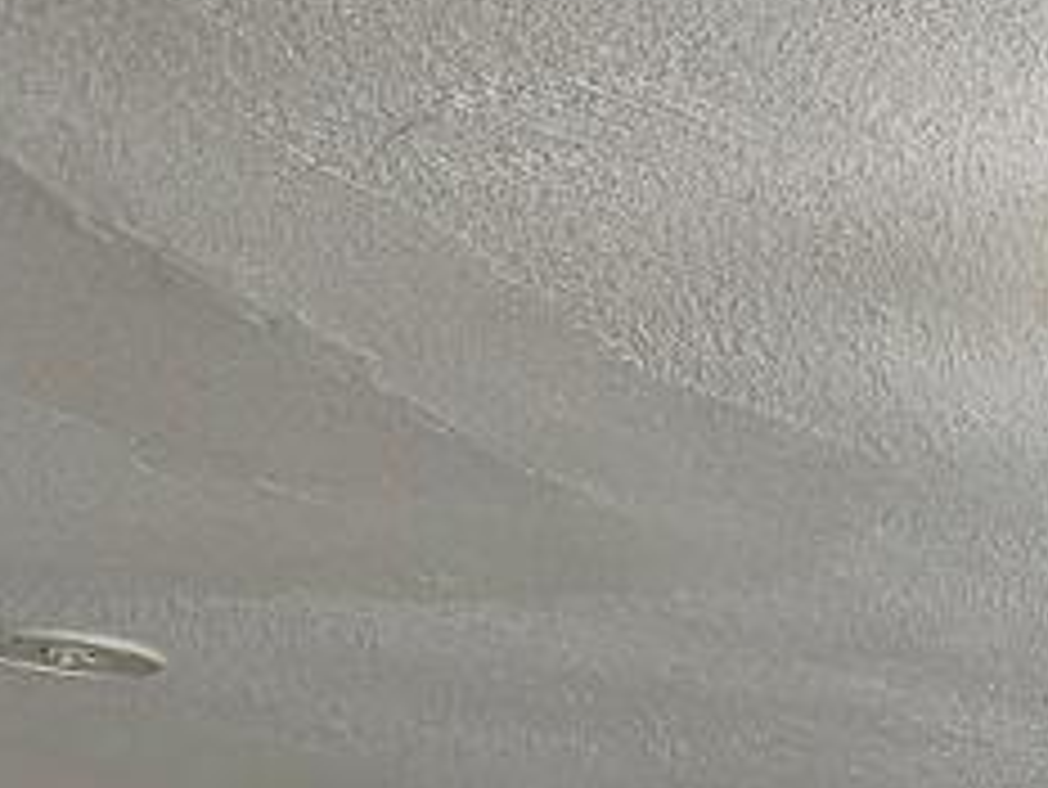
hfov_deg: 12.2
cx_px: 1885
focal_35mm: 148
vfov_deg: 8.9
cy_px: 2029
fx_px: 4483
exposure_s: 1/60
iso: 64
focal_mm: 5.4
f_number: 1.8
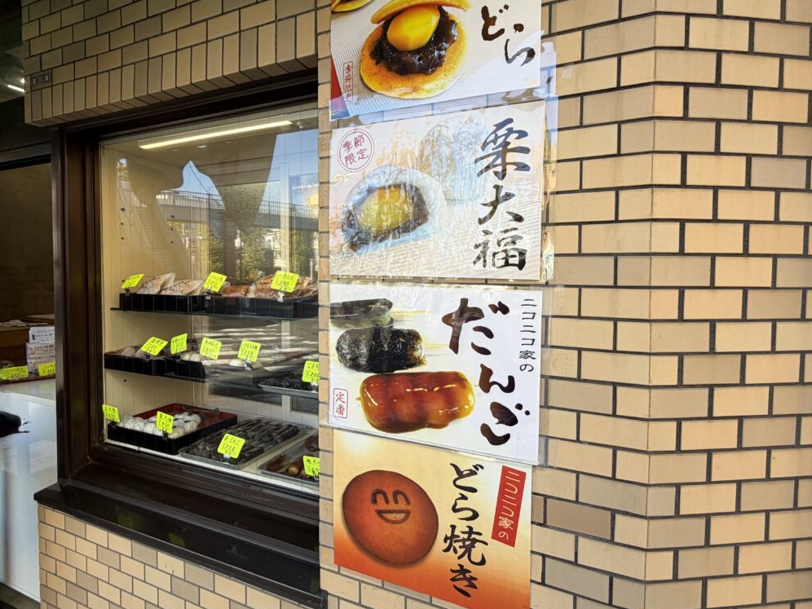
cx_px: 406
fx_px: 422
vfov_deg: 71.5
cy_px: 288
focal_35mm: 18
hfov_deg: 87.8
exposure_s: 1/100
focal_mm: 2.22
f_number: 2.2
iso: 20
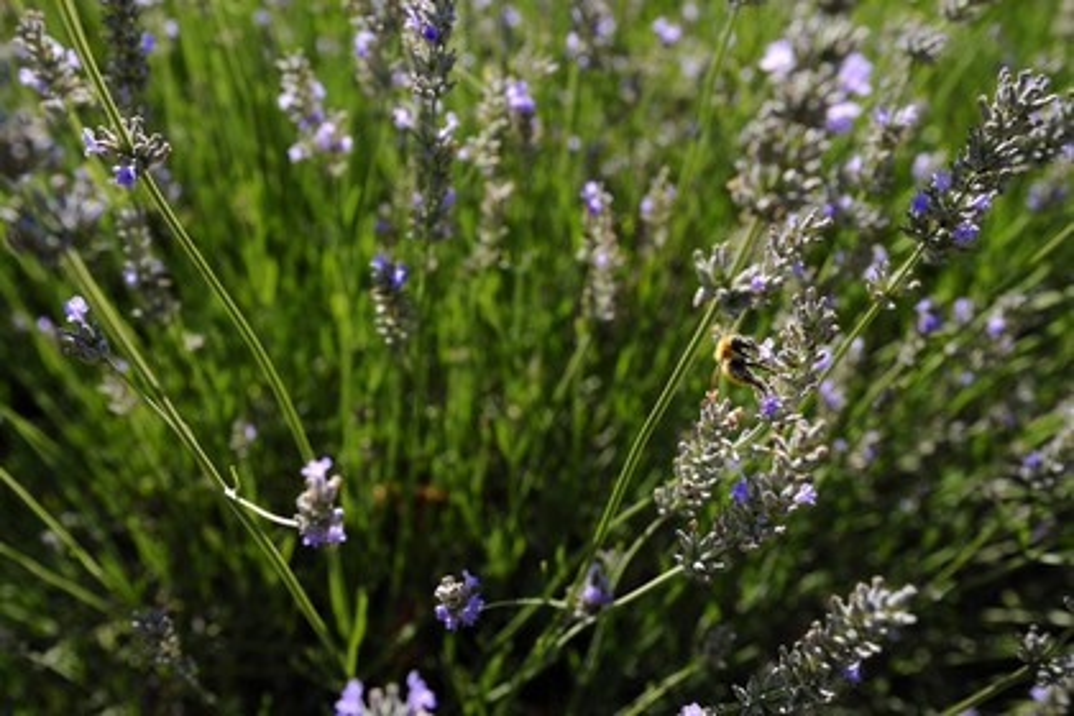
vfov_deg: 35.1
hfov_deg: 50.7
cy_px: 358
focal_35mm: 38
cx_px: 537
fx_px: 1134
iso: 200
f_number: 6.3
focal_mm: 38
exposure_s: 1/320
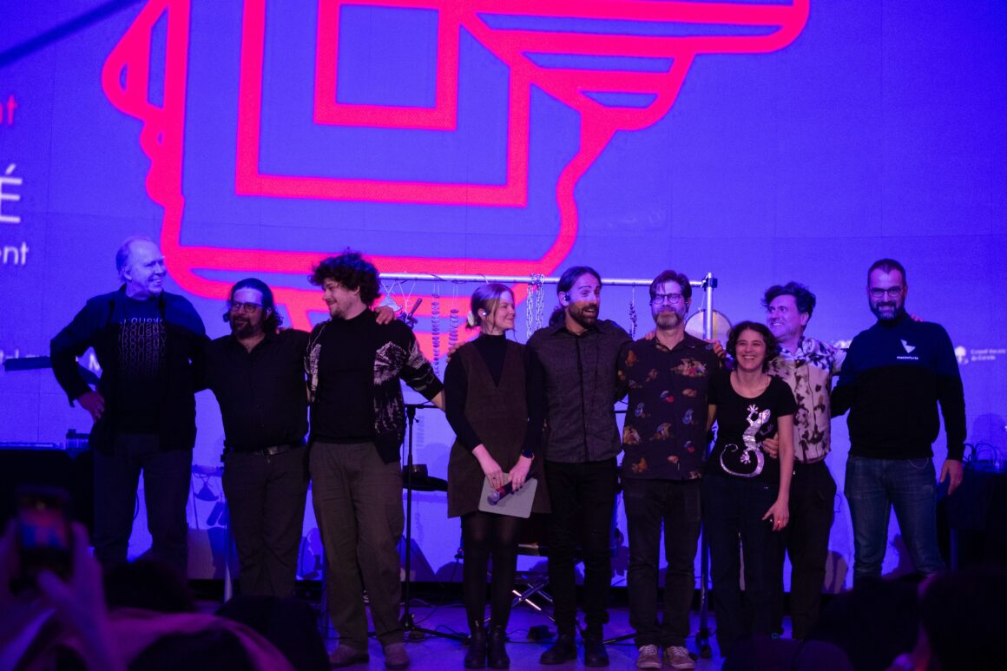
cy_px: 336
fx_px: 1482
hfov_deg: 37.5
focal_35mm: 53
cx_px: 504
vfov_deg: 25.5
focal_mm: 35
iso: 3200
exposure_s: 1/125
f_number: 1.4
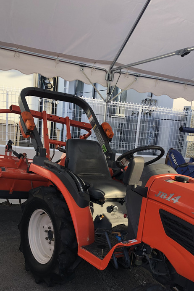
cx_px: 127
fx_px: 339
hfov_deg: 31.7
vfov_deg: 45.5
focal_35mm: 42
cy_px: 199
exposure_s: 1/127
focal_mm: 4
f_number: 1.8
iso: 20
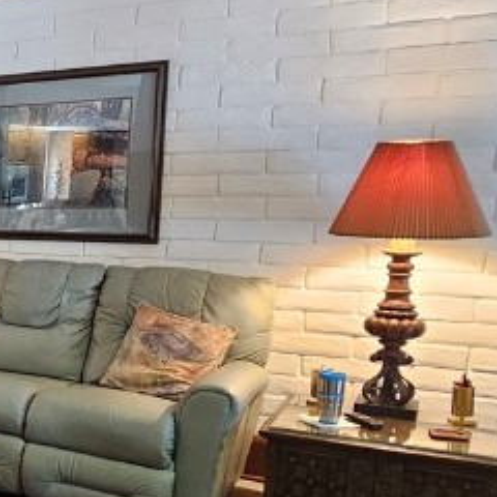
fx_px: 796
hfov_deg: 26.5
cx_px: -224
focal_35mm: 49
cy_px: 323
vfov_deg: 34.4
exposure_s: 1/40
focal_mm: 2.2
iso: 320
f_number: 2.2
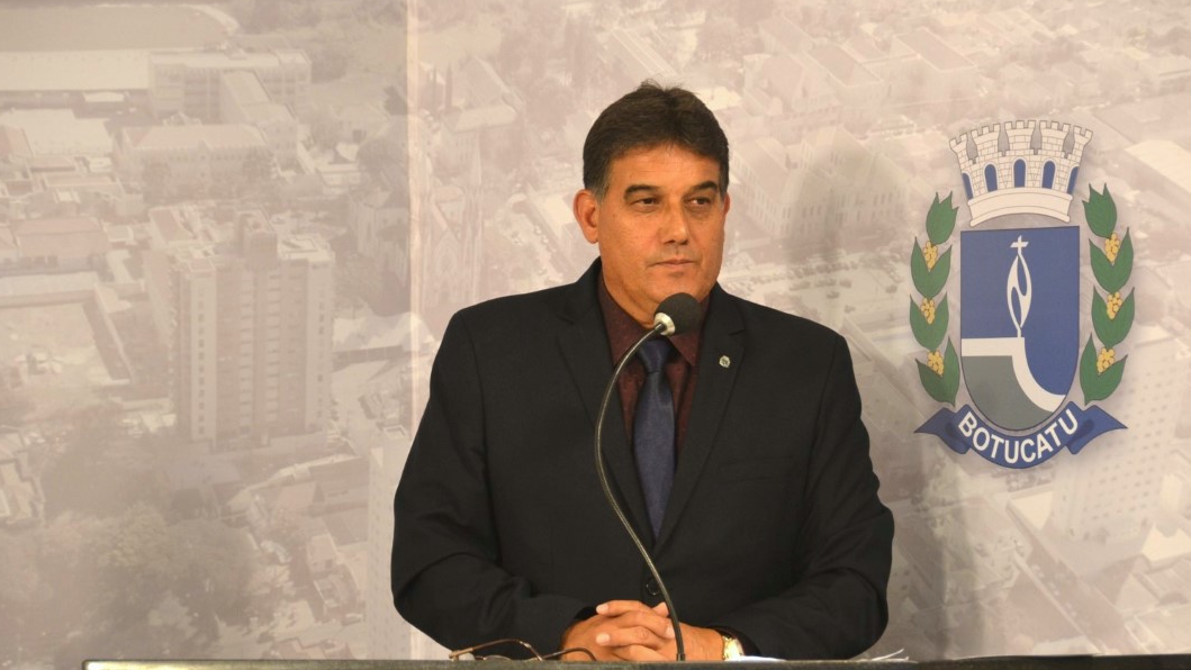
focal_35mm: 191
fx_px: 6033
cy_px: 365
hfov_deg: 11.3
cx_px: 618
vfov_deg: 6.4
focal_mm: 112
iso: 800
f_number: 5.3
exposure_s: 1/50
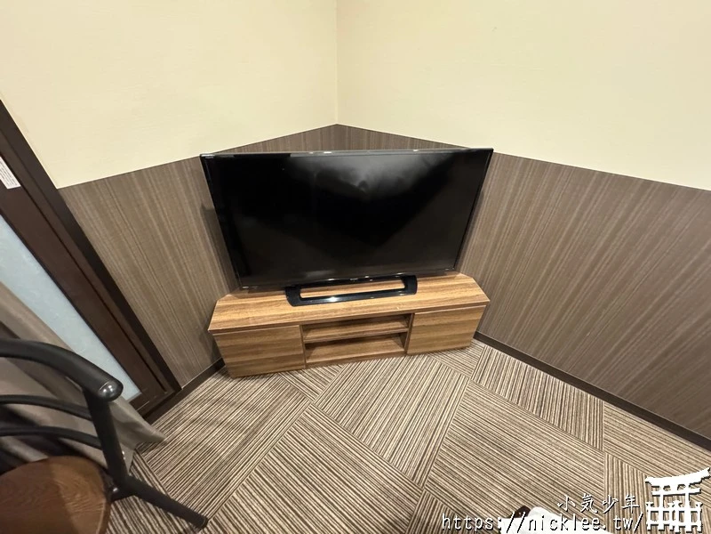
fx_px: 288
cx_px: 356
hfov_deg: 102.1
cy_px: 267
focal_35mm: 14
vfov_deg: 85.7
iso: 1600
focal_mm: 2.22
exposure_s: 1/40
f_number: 2.2
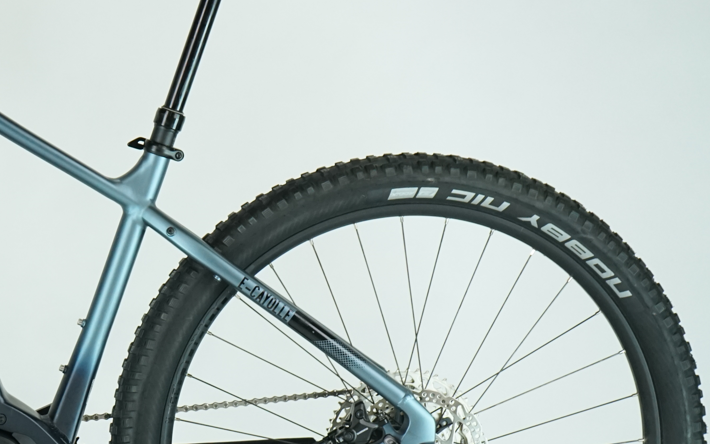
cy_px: 252
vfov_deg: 10.3
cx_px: -59
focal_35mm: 127
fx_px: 2457
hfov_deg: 16.0
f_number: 5.6
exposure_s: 1/200
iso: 1600
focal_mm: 56
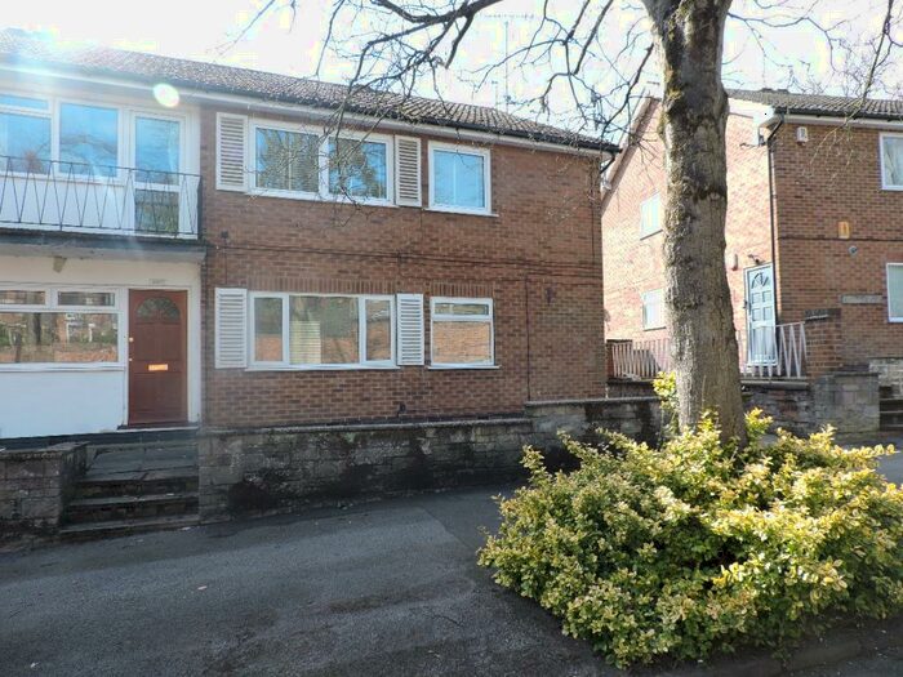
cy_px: 338
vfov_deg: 56.8
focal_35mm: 24
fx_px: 626
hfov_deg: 71.6
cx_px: 452
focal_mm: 4.3
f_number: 3
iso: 100
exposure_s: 1/250
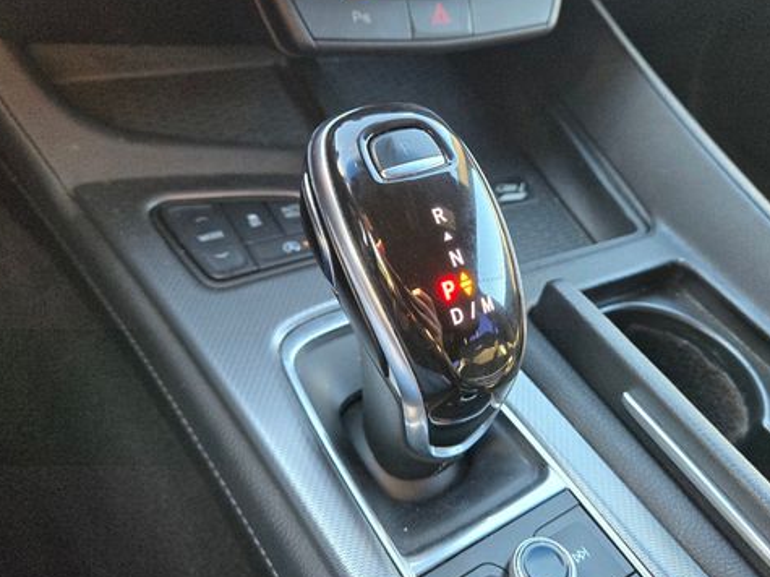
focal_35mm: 31
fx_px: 689
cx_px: 443
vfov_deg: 45.4
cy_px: 288
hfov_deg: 58.1
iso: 320
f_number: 1.8
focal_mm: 5.4
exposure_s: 1/120
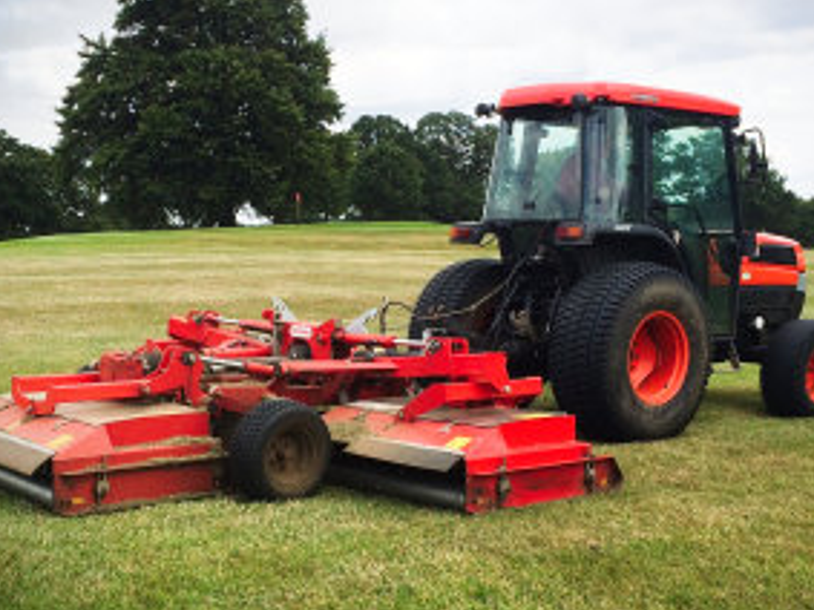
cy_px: 289
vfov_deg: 33.6
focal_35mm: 43
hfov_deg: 43.7
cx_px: 475
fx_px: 1011
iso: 32
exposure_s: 1/2053
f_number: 2.2
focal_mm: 4.15
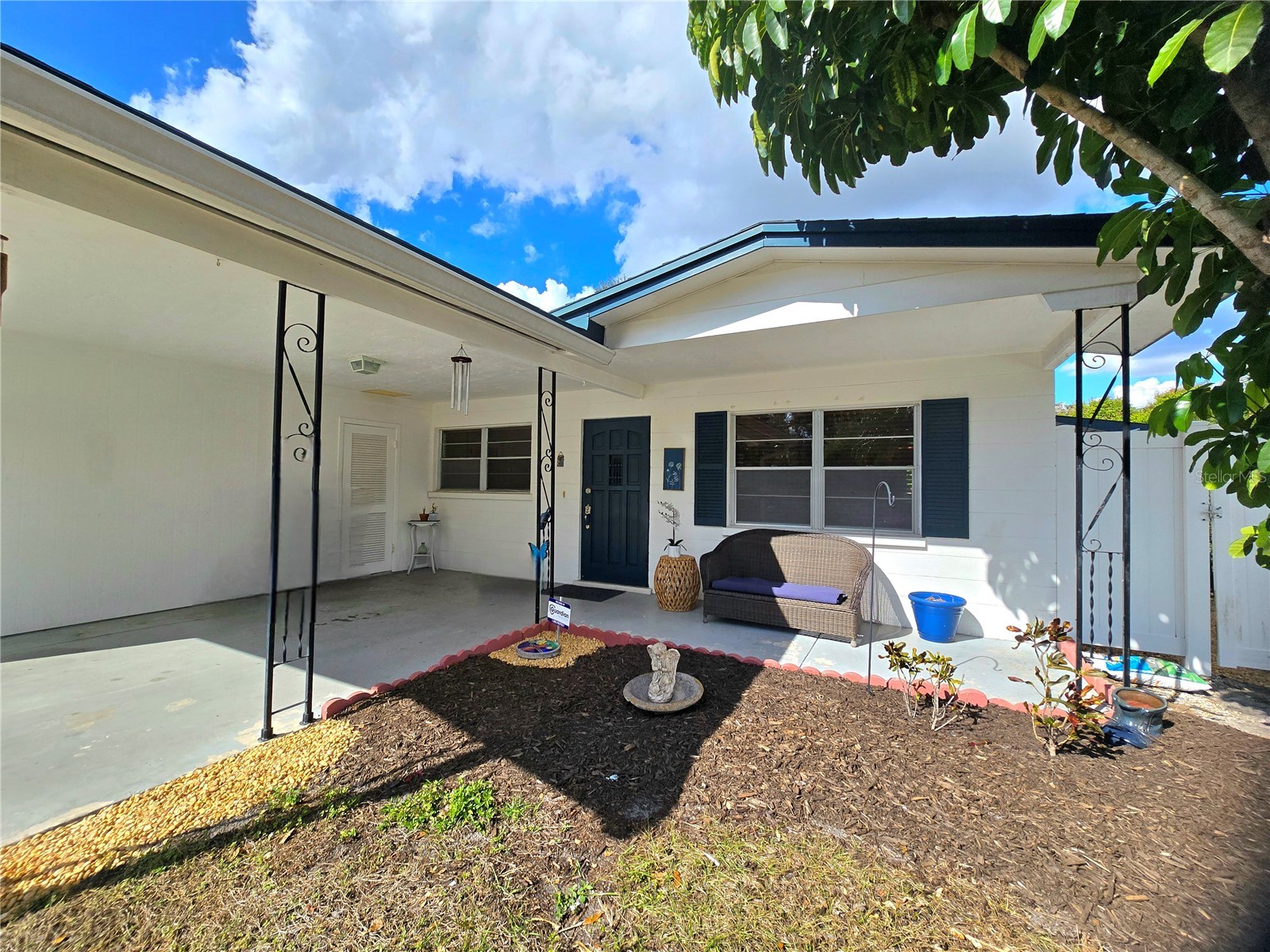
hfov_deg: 106.2
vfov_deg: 89.9
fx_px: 477
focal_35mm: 13
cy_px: 476
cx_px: 635
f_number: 2.2
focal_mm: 2.2
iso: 50
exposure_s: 1/3333
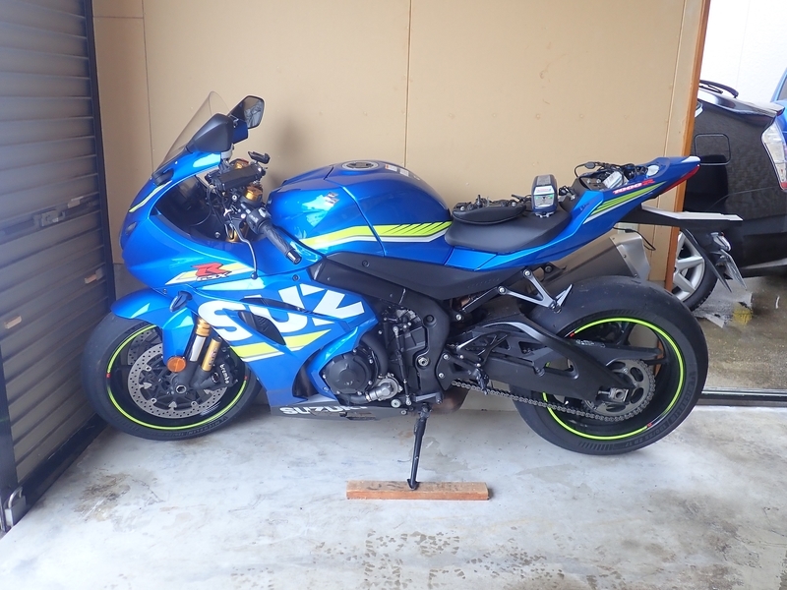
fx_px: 682
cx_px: 394
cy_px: 295
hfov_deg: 60.0
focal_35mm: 30
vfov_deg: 46.8
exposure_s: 1/60
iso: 160
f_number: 2.3
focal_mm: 5.5
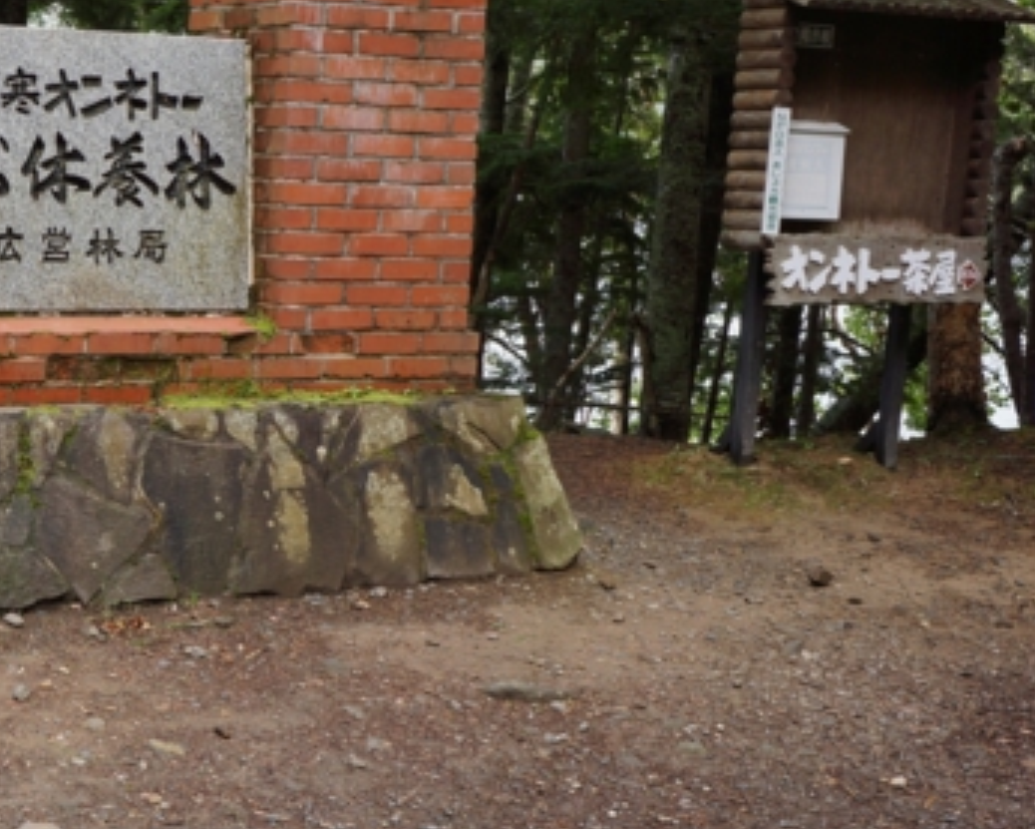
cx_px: 42
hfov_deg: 27.7
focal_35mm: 65
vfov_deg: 23.4
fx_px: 1992
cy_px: 546
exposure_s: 1/80
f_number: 4.5
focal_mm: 20
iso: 100
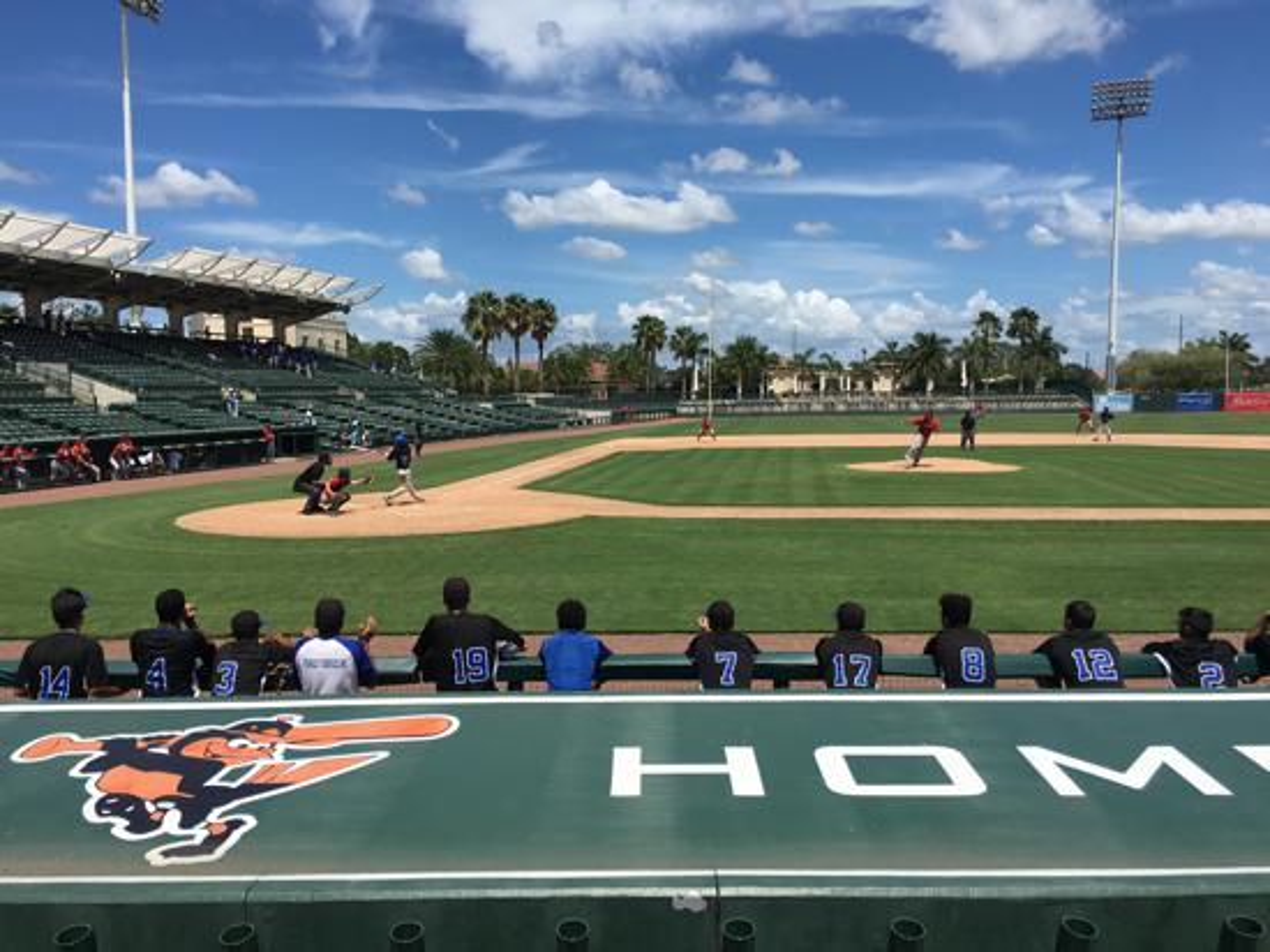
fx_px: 1063
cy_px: 476
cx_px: 635
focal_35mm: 29
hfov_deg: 61.7
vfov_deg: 48.2
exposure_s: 1/2564
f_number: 2.2
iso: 25
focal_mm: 4.15
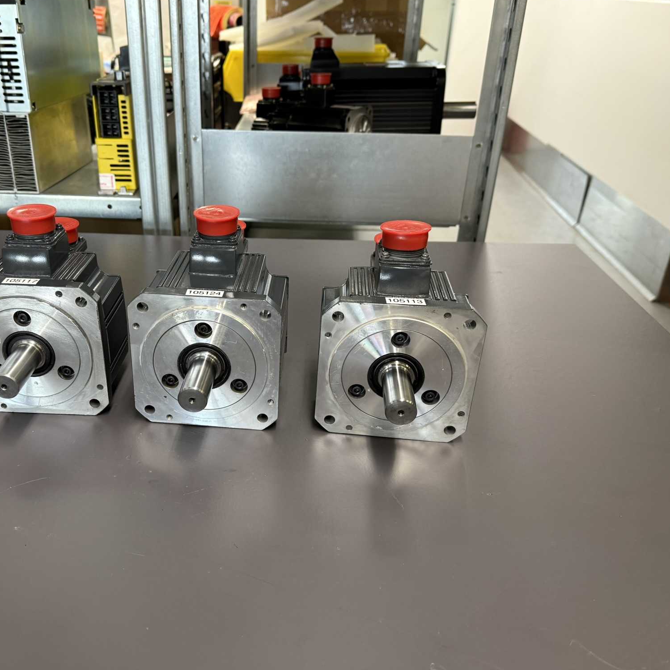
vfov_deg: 55.6
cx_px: 254
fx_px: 635
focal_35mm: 29
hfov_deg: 55.0
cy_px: 330
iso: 250
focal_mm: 6.76
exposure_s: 1/50
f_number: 1.78
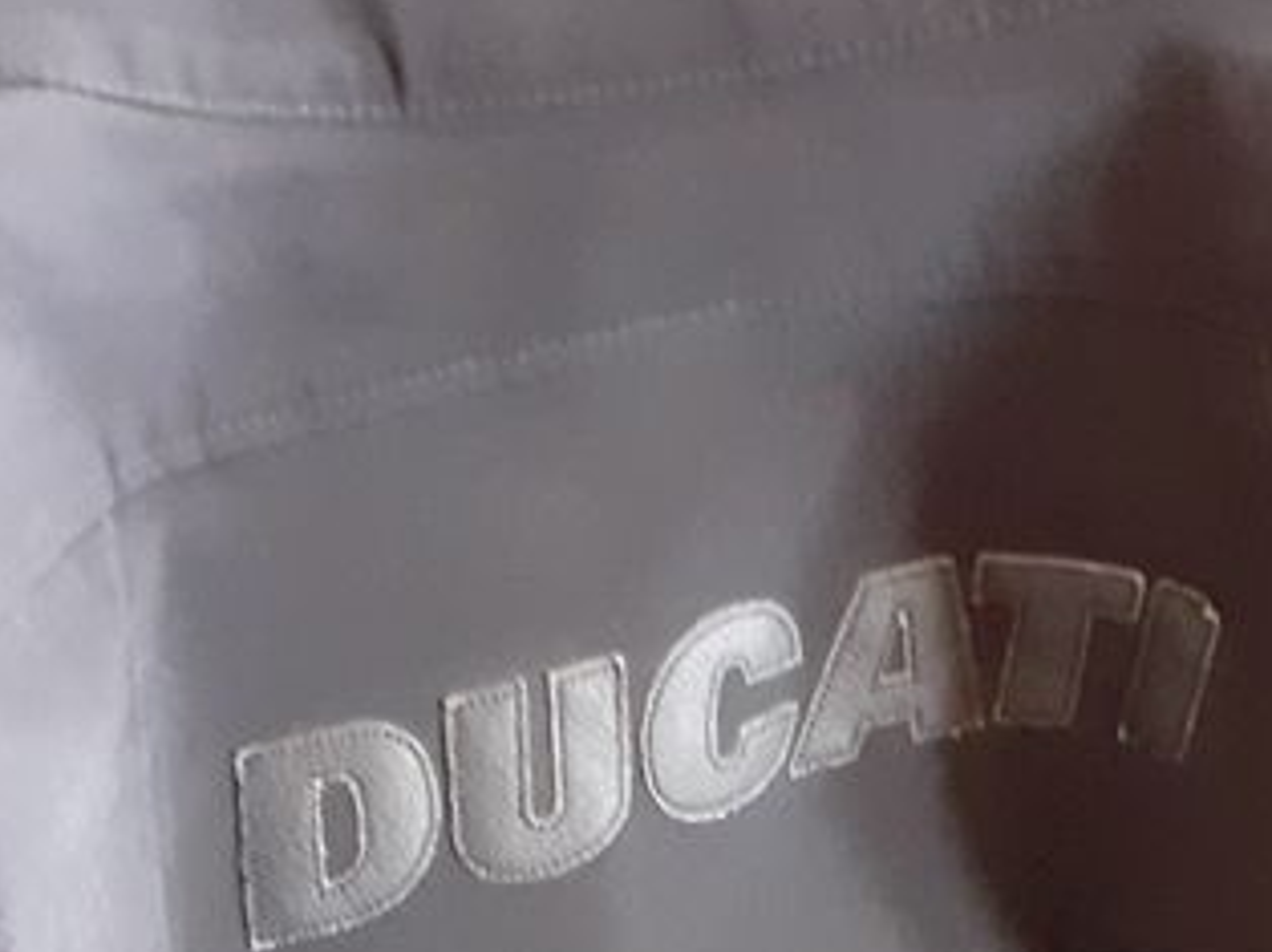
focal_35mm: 86
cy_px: 1041
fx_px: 3158
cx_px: 745
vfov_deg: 16.6
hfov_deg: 22.7
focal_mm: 3.6
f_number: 1.9
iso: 500
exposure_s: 1/20
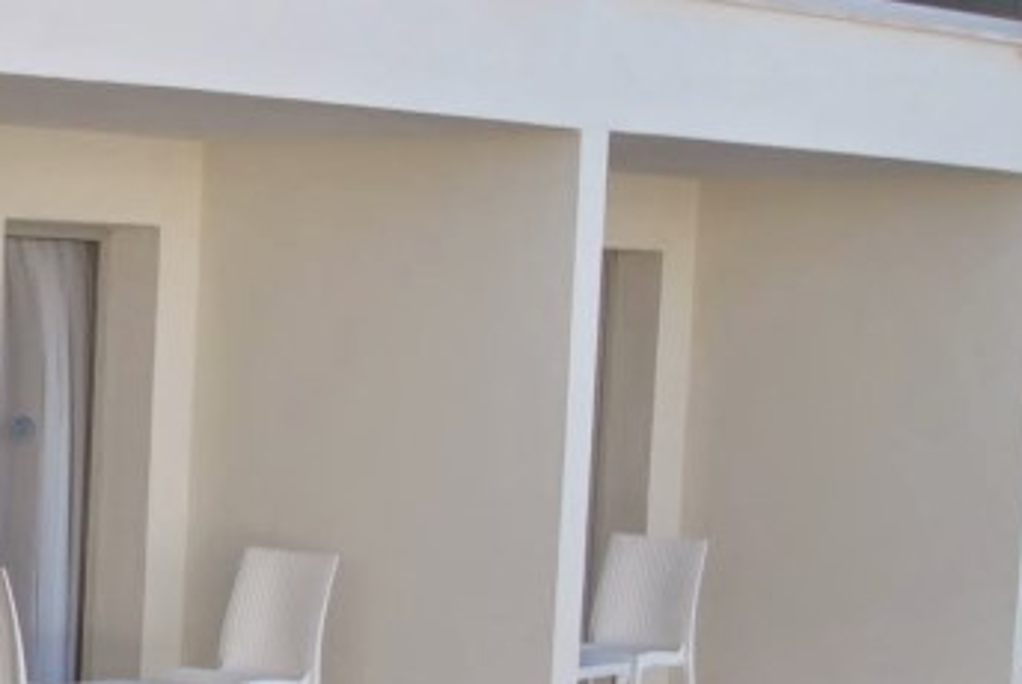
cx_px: -518
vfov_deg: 11.3
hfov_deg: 15.7
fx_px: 3409
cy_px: 714
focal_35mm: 120
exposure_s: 1/125
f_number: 5.6
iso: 100
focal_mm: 24
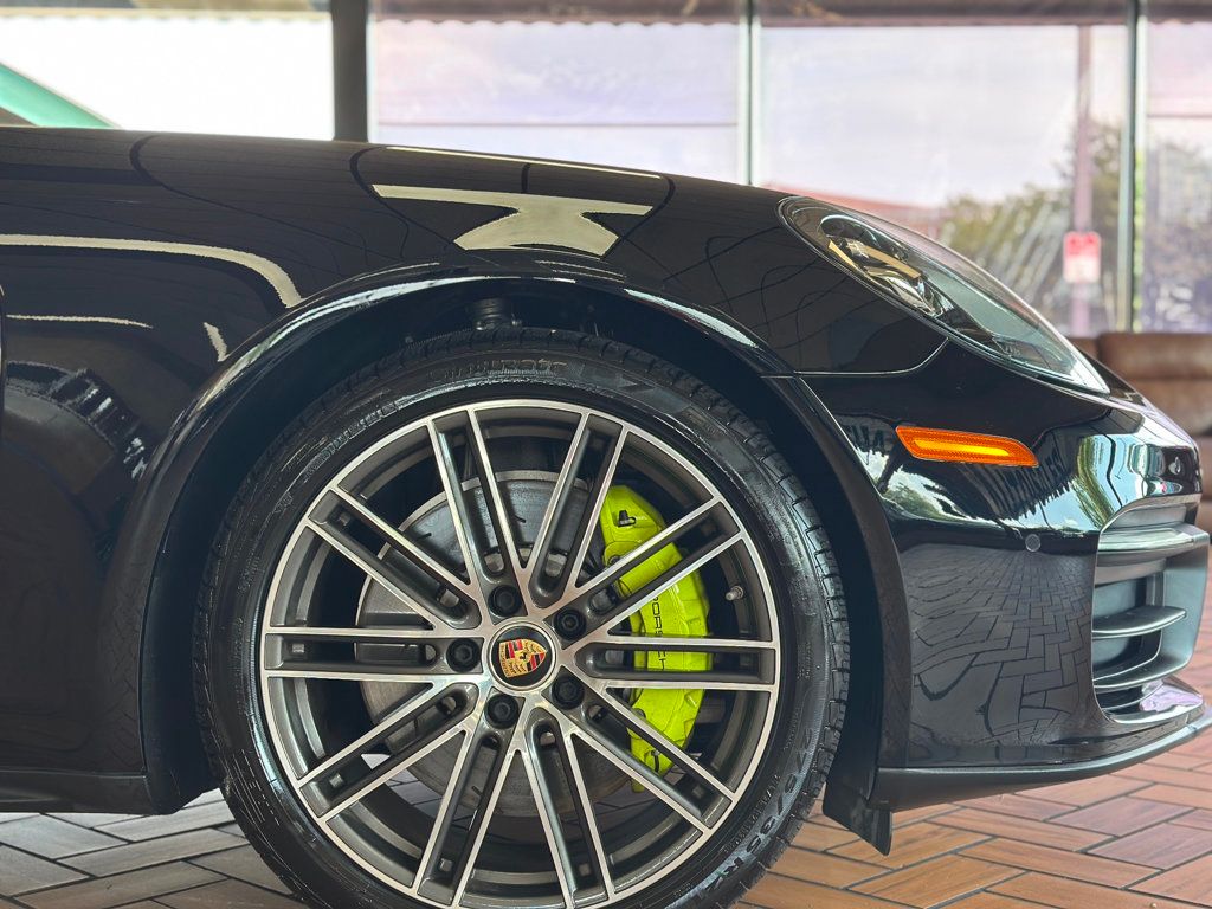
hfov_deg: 39.7
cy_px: 454
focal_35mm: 48
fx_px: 1681
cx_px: 606
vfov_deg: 30.3
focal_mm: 6.86
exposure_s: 1/170
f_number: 1.78
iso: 100
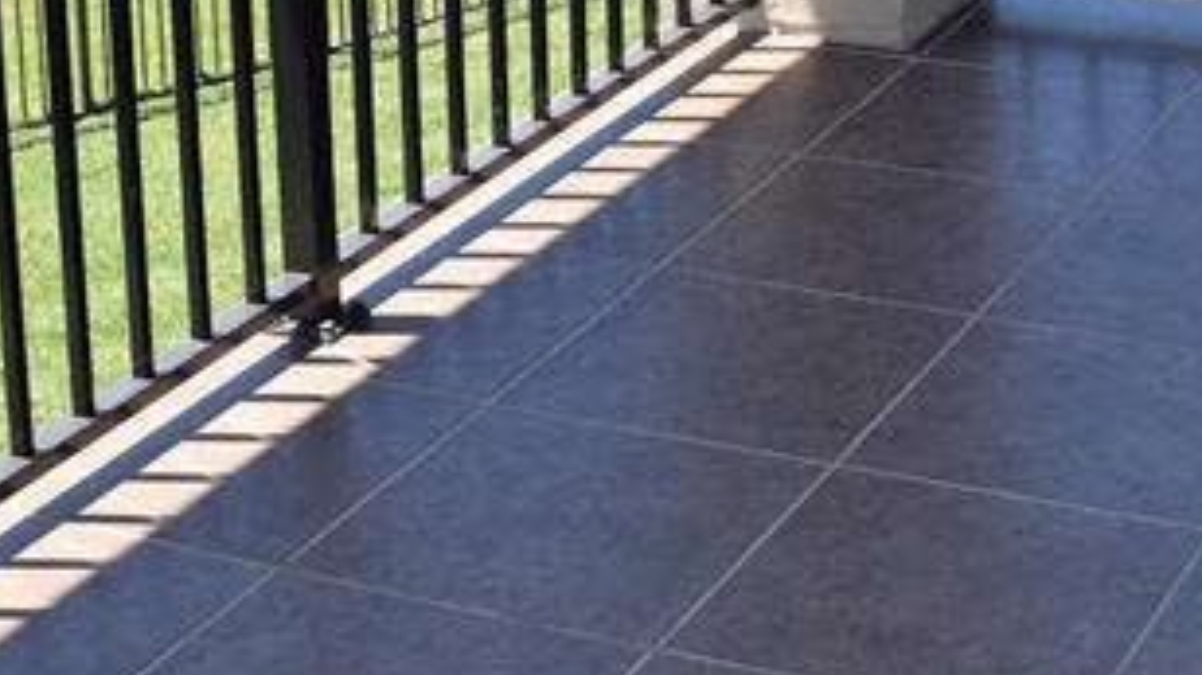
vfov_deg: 12.4
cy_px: -258
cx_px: 929
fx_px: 2995
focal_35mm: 94
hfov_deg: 22.4
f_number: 8
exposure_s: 1/200
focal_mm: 18
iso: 100
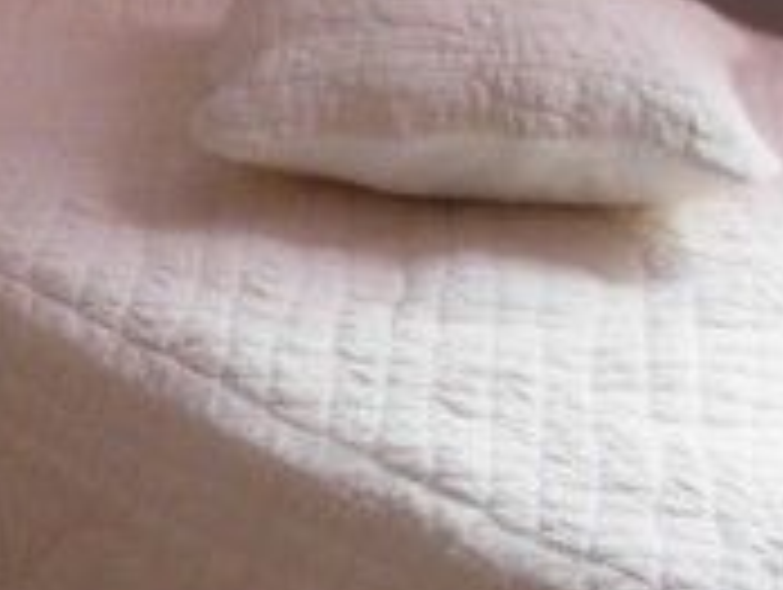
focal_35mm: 223
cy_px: 230
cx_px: -1120
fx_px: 5051
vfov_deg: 6.7
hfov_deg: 8.1
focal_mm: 6.3
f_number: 2.9
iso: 194
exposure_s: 1/32
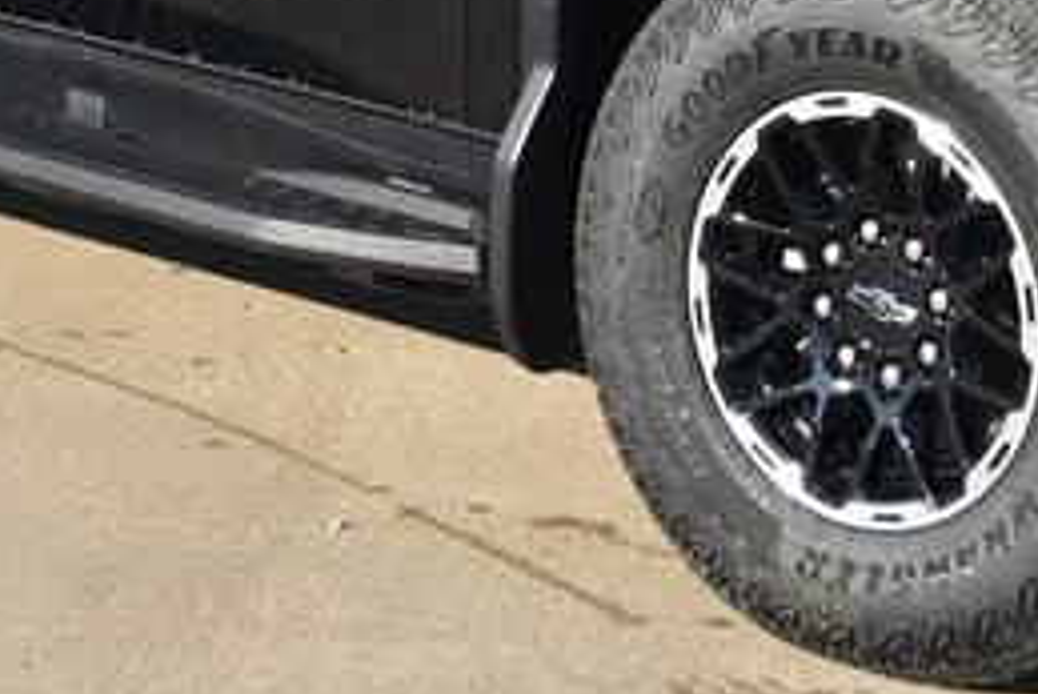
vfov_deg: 9.5
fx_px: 4096
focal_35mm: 142
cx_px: 531
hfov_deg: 14.4
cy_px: -233
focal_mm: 24
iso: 160
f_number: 4.5
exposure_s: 1/800
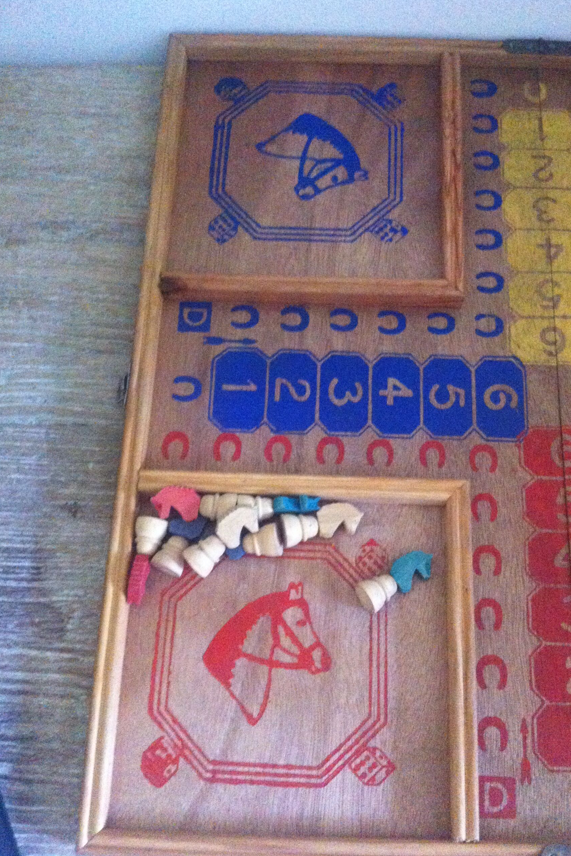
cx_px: 313
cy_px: 430
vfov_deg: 51.9
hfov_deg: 35.9
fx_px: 880
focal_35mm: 37
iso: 1000
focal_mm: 3.85
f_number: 2.8
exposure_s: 1/15
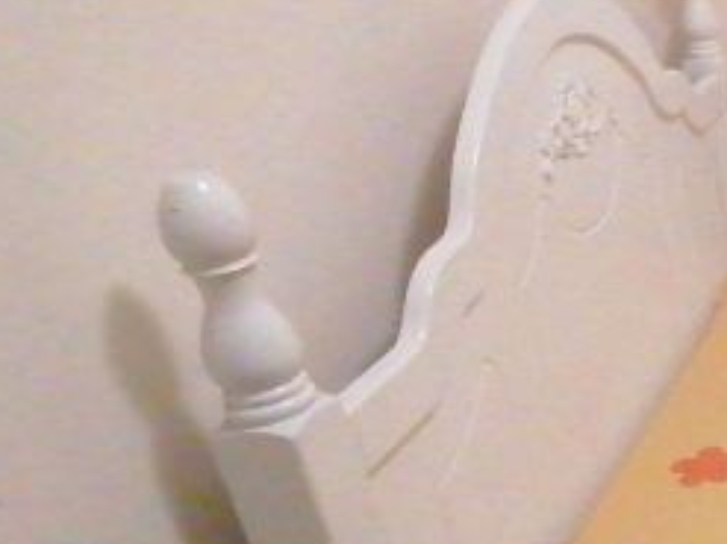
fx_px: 1155
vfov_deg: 26.5
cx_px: 1116
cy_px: 294
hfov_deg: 25.4
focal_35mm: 55
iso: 800
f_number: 2.4
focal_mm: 1.78
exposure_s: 1/20
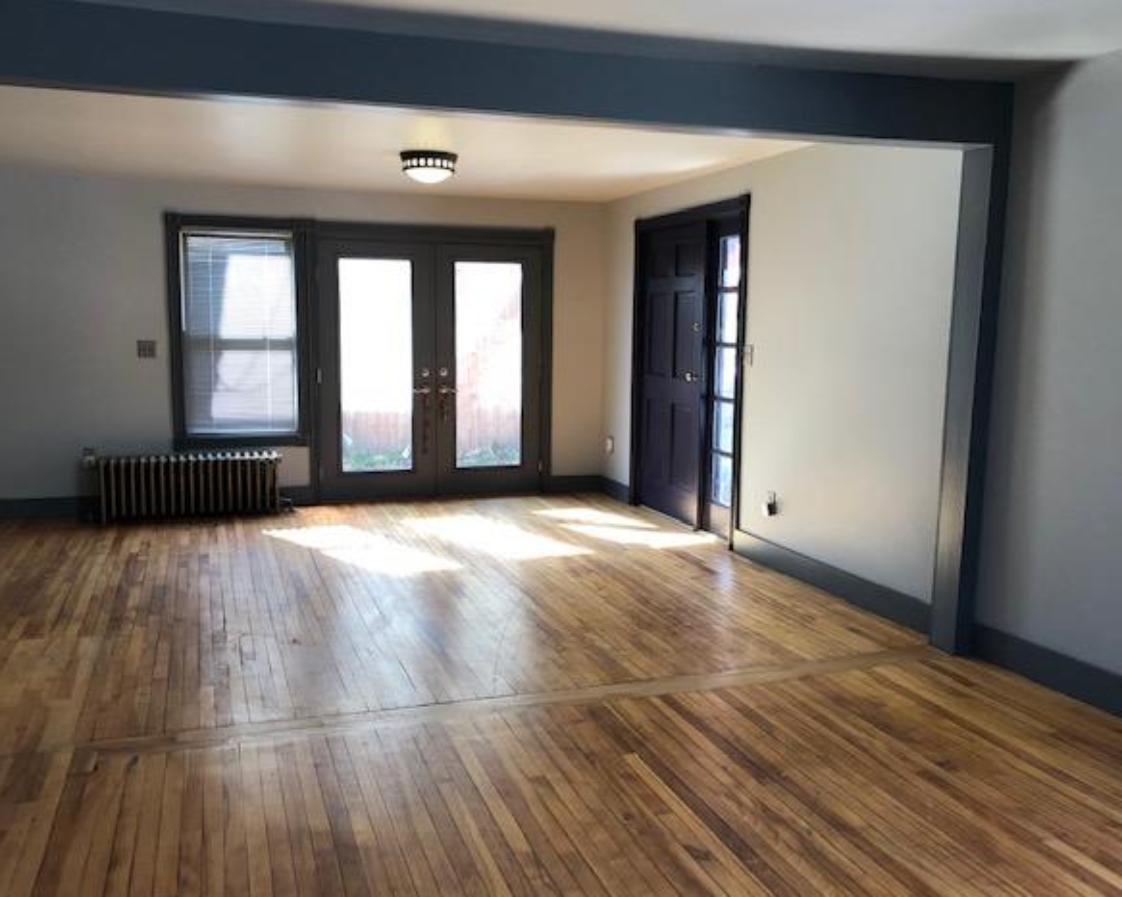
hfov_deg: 58.8
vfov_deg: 48.5
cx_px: 537
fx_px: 996
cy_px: 445
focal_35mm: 30
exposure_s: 1/30
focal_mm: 3.99
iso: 32
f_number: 1.8
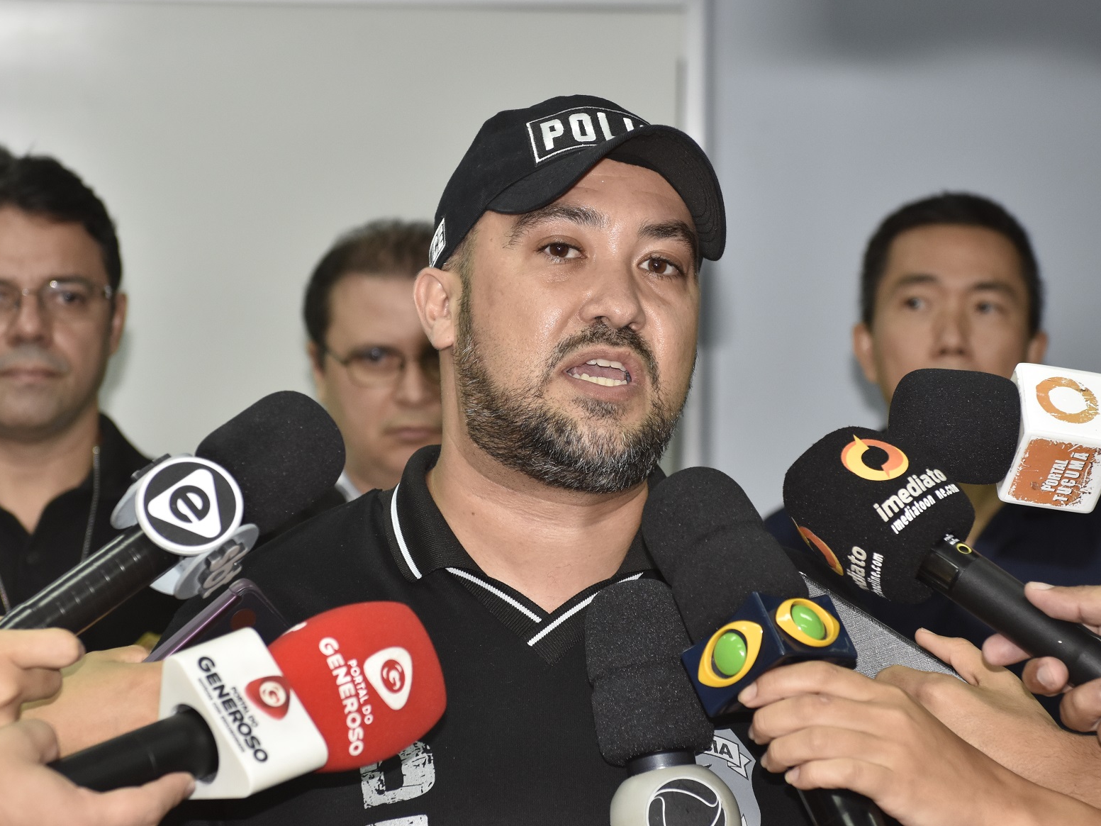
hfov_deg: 15.2
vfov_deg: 11.4
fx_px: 4135
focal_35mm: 130
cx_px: 545
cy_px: 403
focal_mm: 70
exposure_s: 1/160
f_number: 4
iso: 800
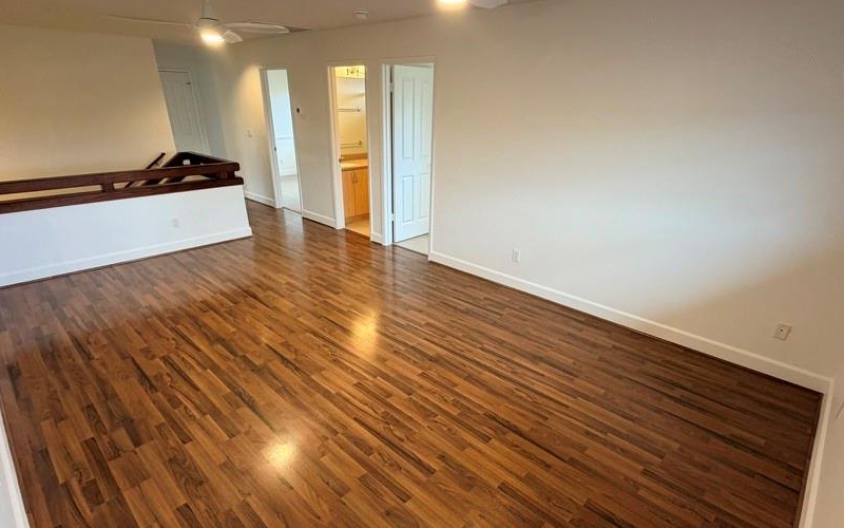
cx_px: 428
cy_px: 309
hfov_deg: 88.0
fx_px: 437
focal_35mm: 19
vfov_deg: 61.8
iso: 250
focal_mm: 2.22
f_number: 2.2
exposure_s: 1/60
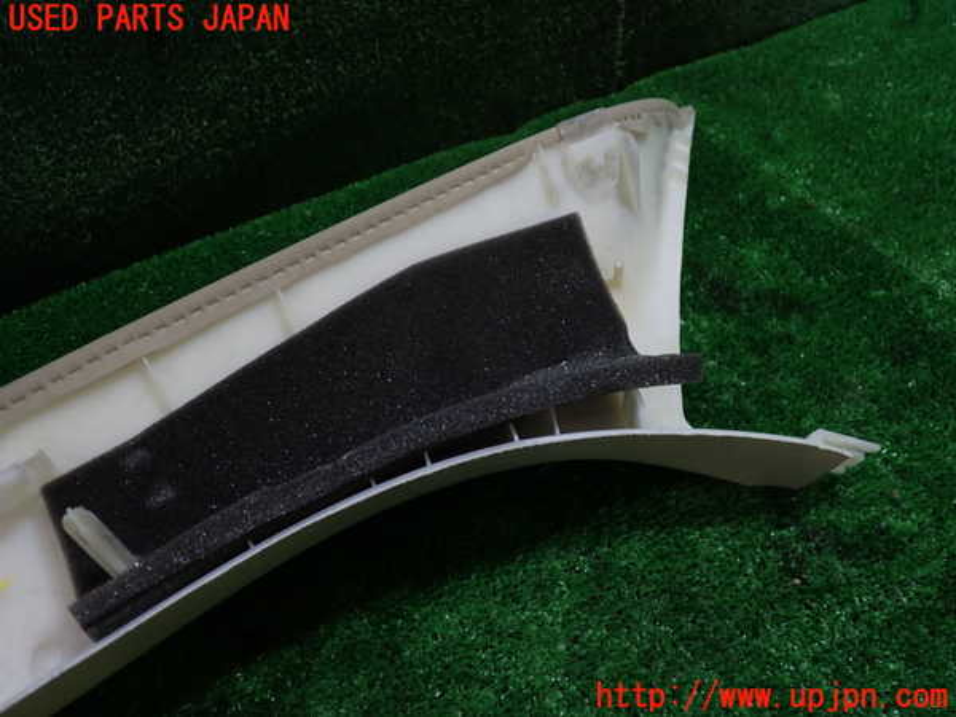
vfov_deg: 46.8
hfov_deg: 60.0
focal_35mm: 30
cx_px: 478
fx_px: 829
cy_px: 358
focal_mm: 5.4
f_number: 2.3
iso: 160
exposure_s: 1/60
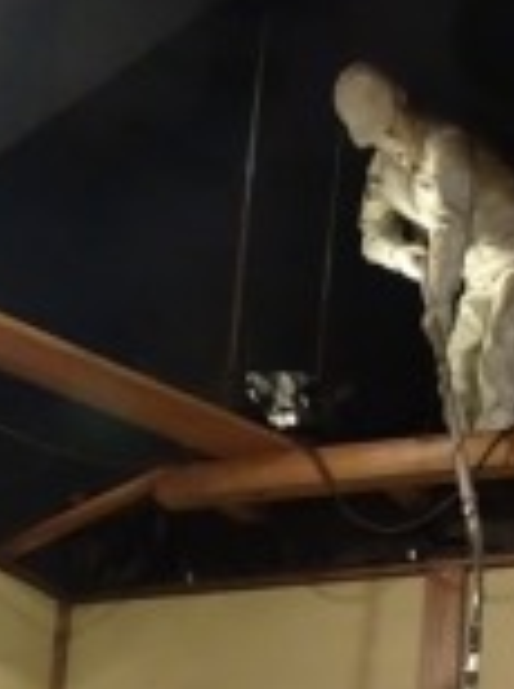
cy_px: 881
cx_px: 637
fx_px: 1549
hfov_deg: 17.8
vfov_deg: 22.5
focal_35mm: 78
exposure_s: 1/10
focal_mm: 4.1
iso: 800
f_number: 3.5
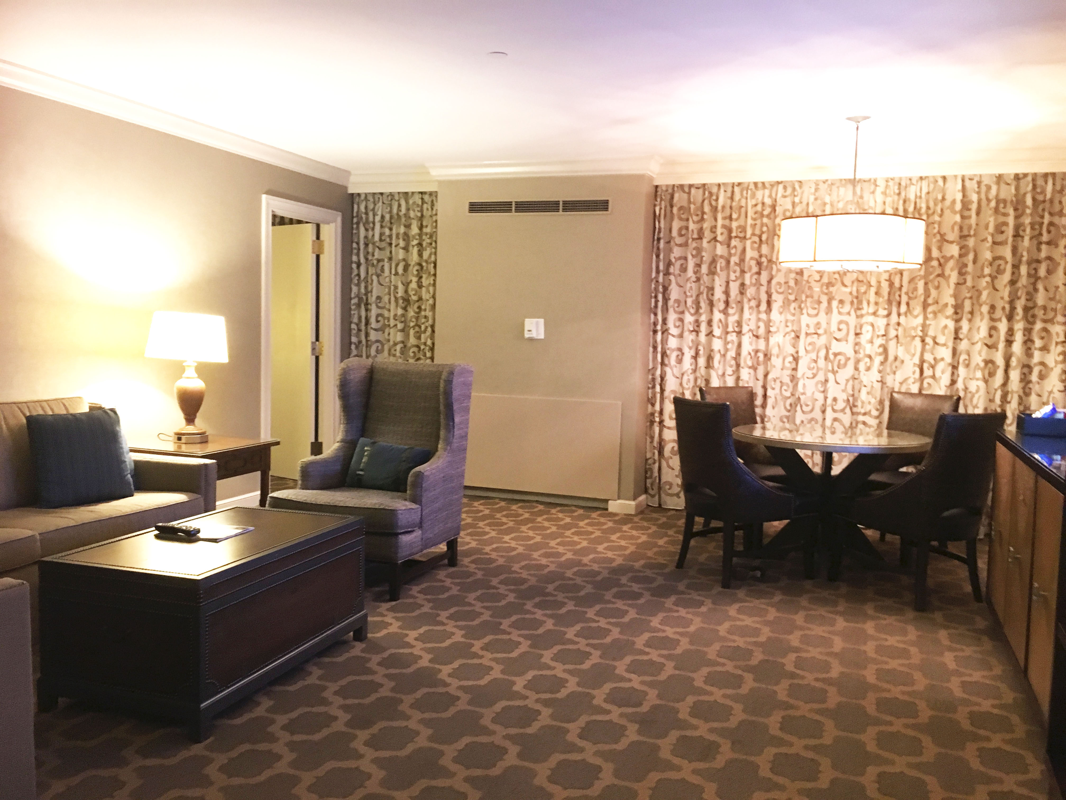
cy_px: 400
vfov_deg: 48.2
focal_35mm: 29
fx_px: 893
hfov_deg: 61.7
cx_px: 533
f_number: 2.2
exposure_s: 1/15
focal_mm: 4.15
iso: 400
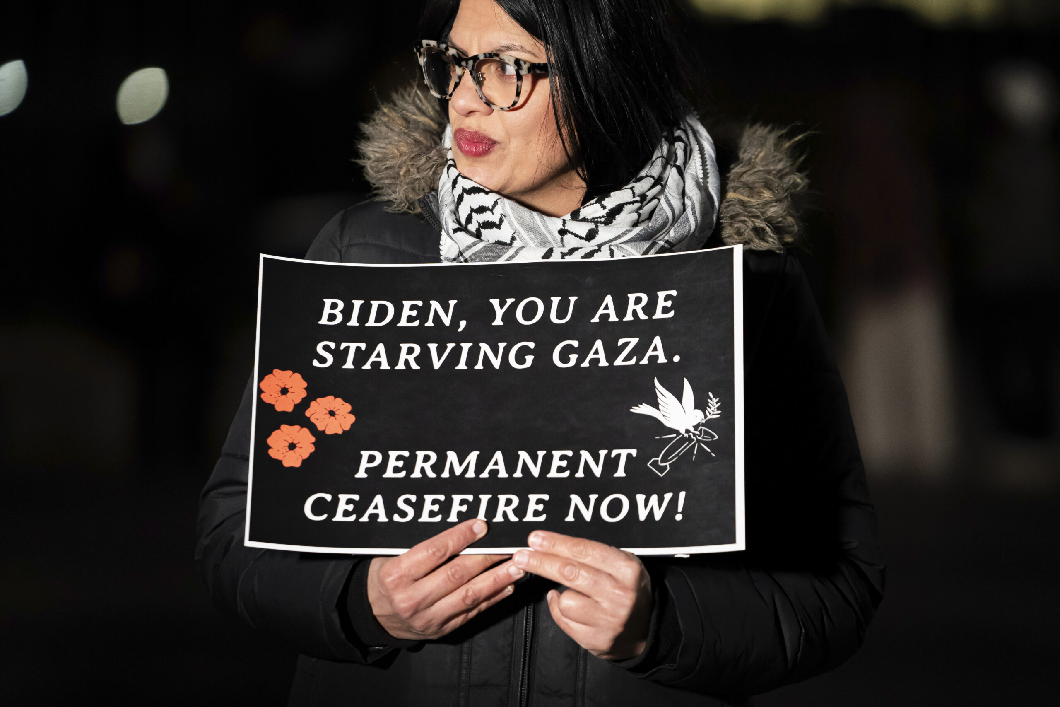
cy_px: 354
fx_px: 5889
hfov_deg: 10.3
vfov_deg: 6.9
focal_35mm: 200
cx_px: 530
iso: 6400
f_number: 2.8
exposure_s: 1/160
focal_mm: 200
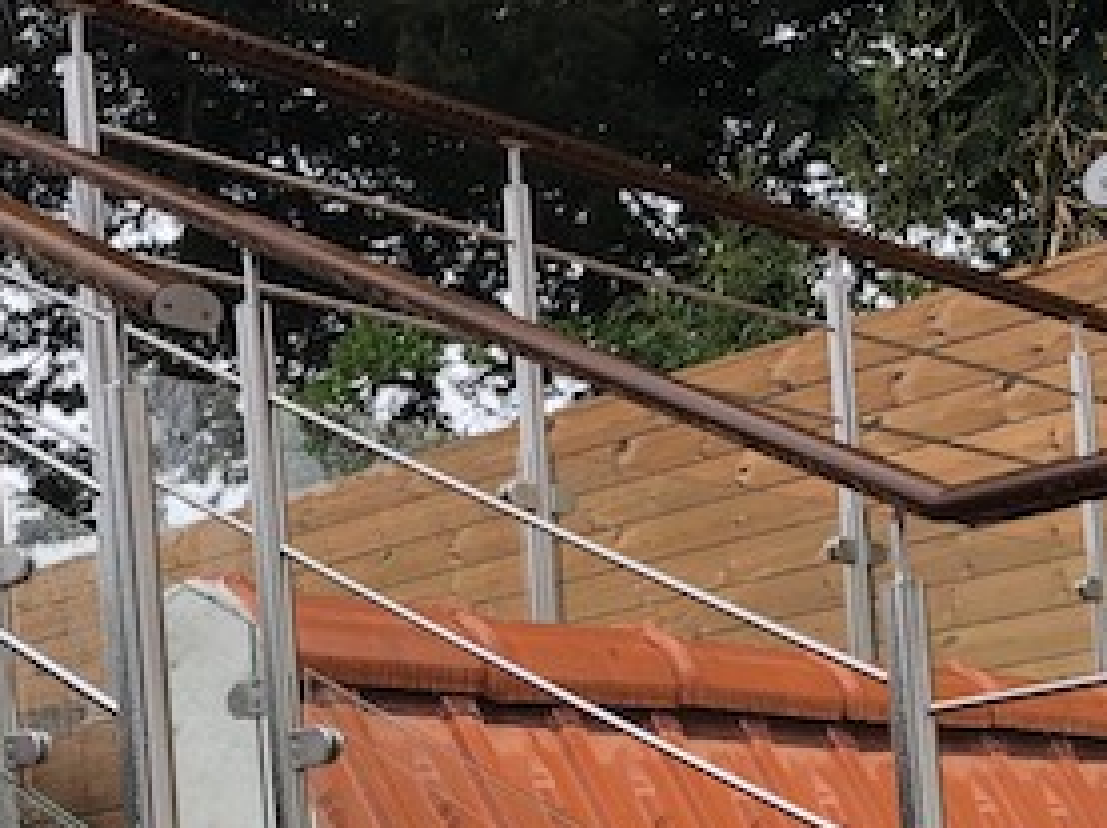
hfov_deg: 24.0
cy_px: 928
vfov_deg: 17.5
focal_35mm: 81
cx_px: 368
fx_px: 2587
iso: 20
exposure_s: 1/204
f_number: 1.8
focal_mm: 4
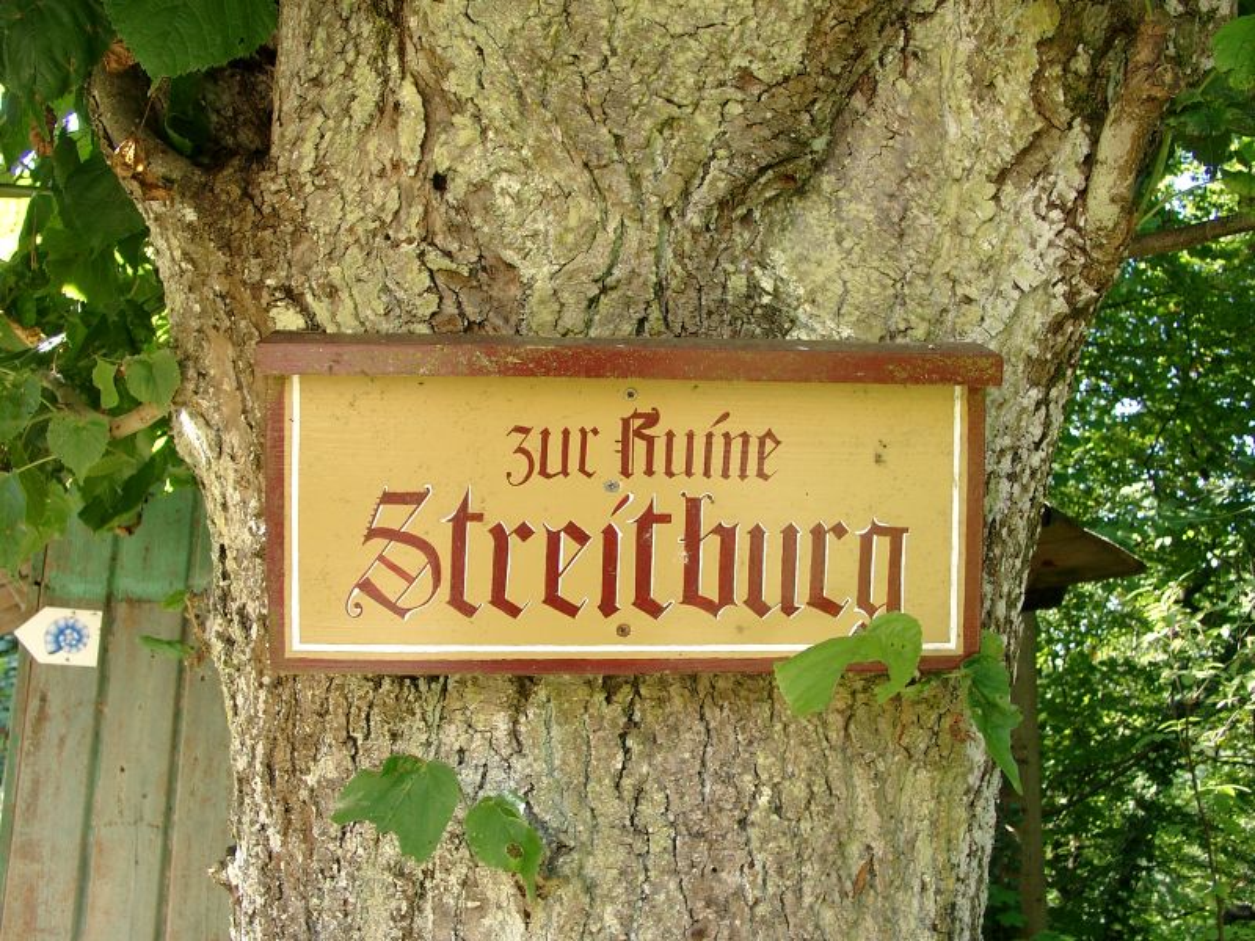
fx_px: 1233
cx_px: 628
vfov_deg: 41.8
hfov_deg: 54.0
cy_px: 470
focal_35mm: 34
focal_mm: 7.13
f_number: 2.8
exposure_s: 1/102
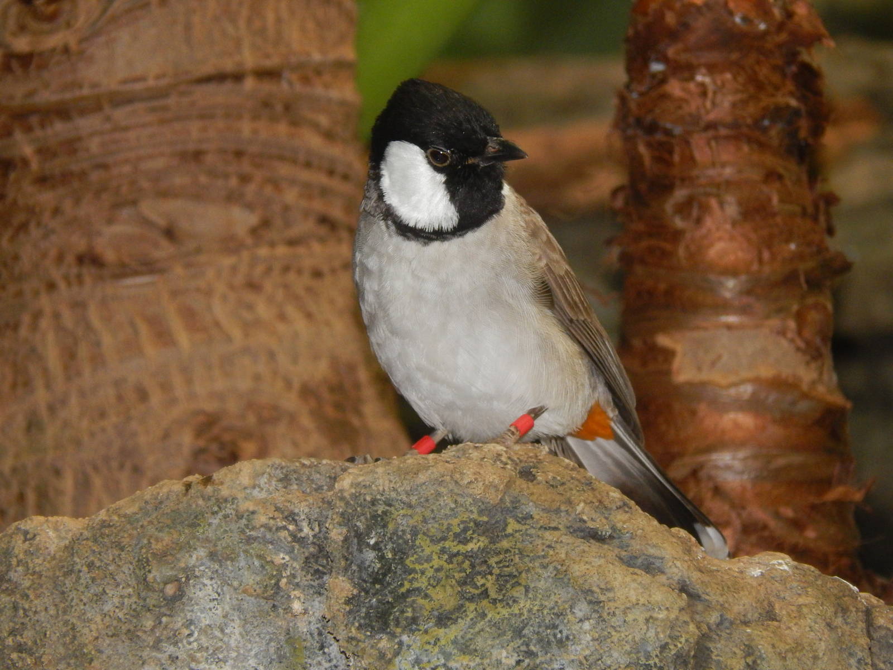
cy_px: 335
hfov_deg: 4.0
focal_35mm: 498
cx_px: 446
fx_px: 12847
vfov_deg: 3.0
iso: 500
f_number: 5.8
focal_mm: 88.6
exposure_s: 1/125
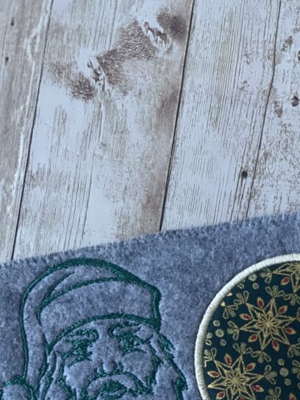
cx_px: 188
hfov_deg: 15.1
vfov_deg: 19.6
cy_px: 359
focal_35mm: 98
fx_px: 1131
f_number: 2
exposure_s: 1/40
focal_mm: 6
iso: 320
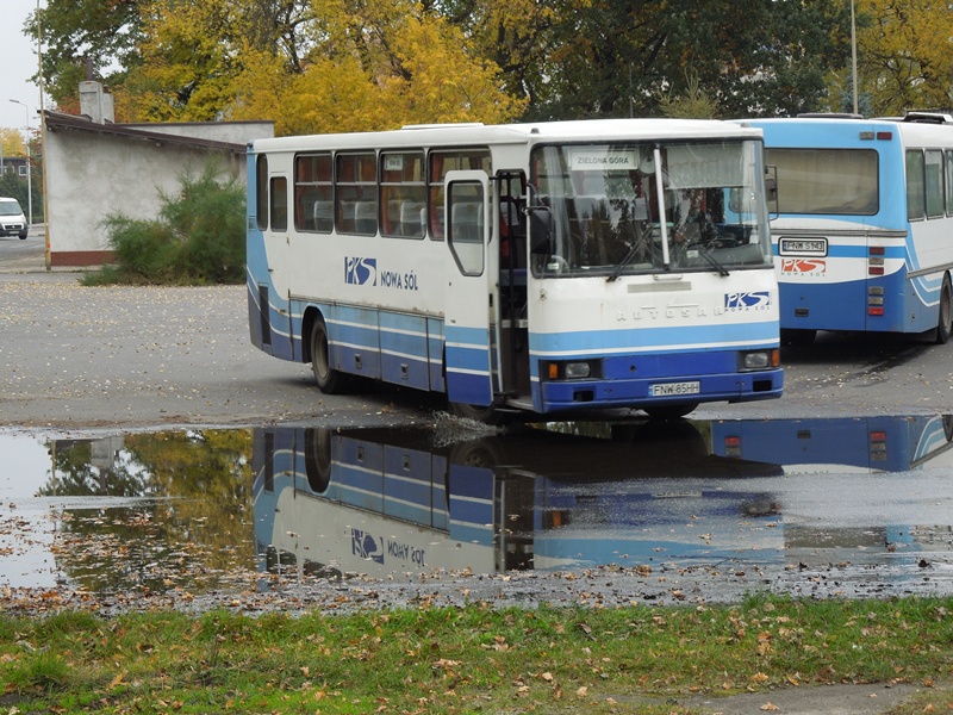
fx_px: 2918
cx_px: 476
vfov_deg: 14.0
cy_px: 358
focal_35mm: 106
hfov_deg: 18.5
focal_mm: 19.1
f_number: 4.7
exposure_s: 1/200
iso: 160
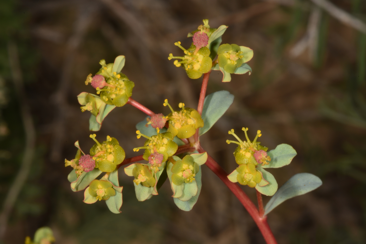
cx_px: 183
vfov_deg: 10.8
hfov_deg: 16.1
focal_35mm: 128
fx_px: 1296
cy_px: 122
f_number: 36
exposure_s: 1/250
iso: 125
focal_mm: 85
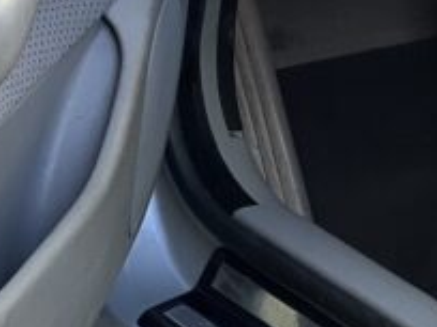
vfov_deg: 4.9
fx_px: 3813
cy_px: -220
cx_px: 619
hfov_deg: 6.5
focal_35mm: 302
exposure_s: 1/121
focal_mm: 9
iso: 100
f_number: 2.8
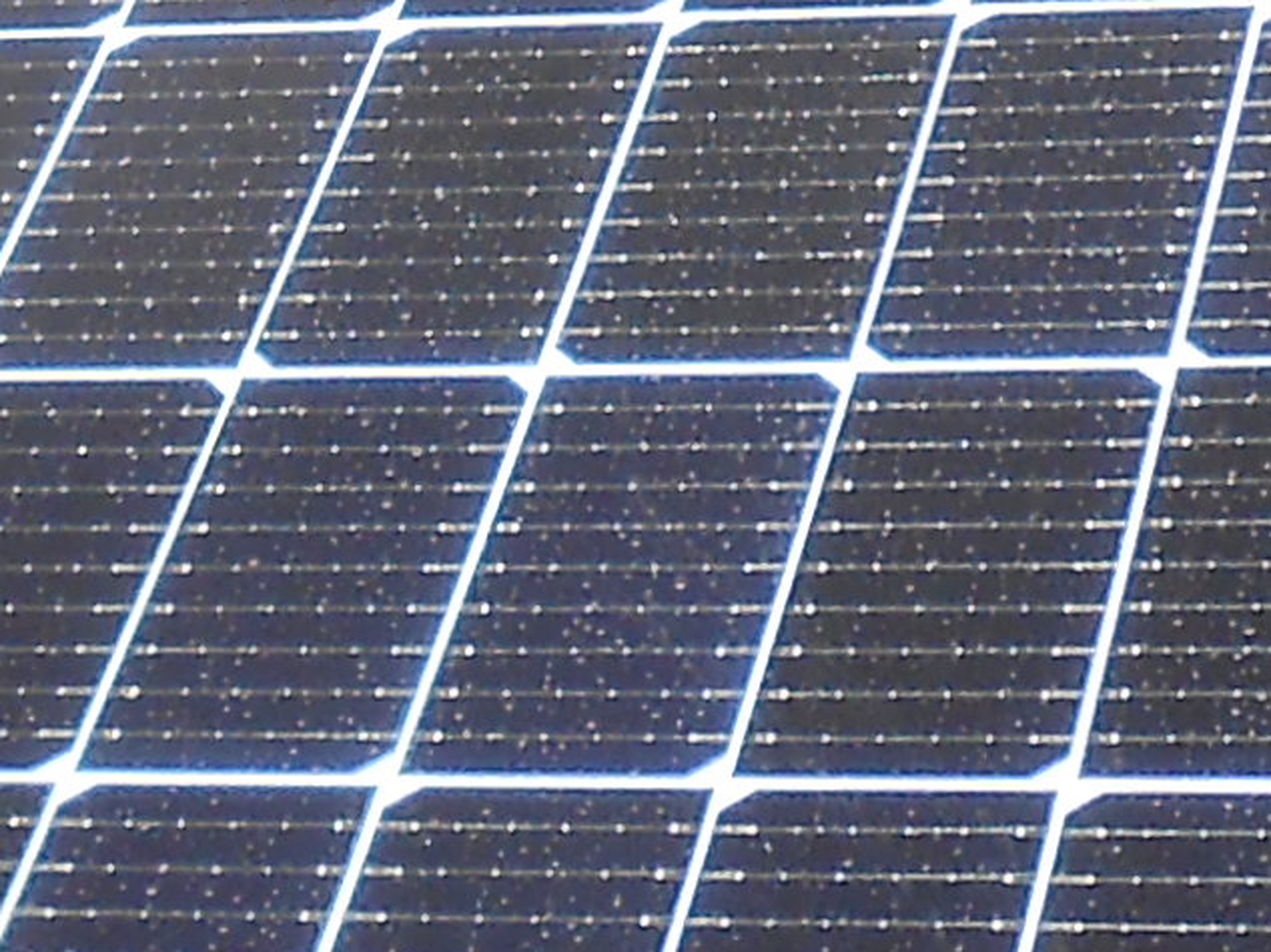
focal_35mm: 189
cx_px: 128
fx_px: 6937
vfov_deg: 7.5
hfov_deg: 10.4
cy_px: -1030
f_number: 3.5
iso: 80
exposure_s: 1/640
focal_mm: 4.6
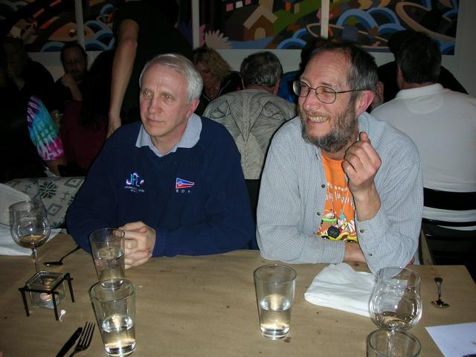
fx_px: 481
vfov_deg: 40.7
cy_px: 178
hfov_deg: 52.6
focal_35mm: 35
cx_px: 238
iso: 72
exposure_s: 1/60.1
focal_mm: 5.8
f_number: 3
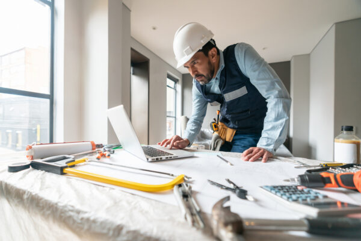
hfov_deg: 96.7
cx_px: 180
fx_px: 160
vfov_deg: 73.7
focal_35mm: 16
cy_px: 120
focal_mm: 16
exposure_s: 1/125
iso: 200
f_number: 2.8
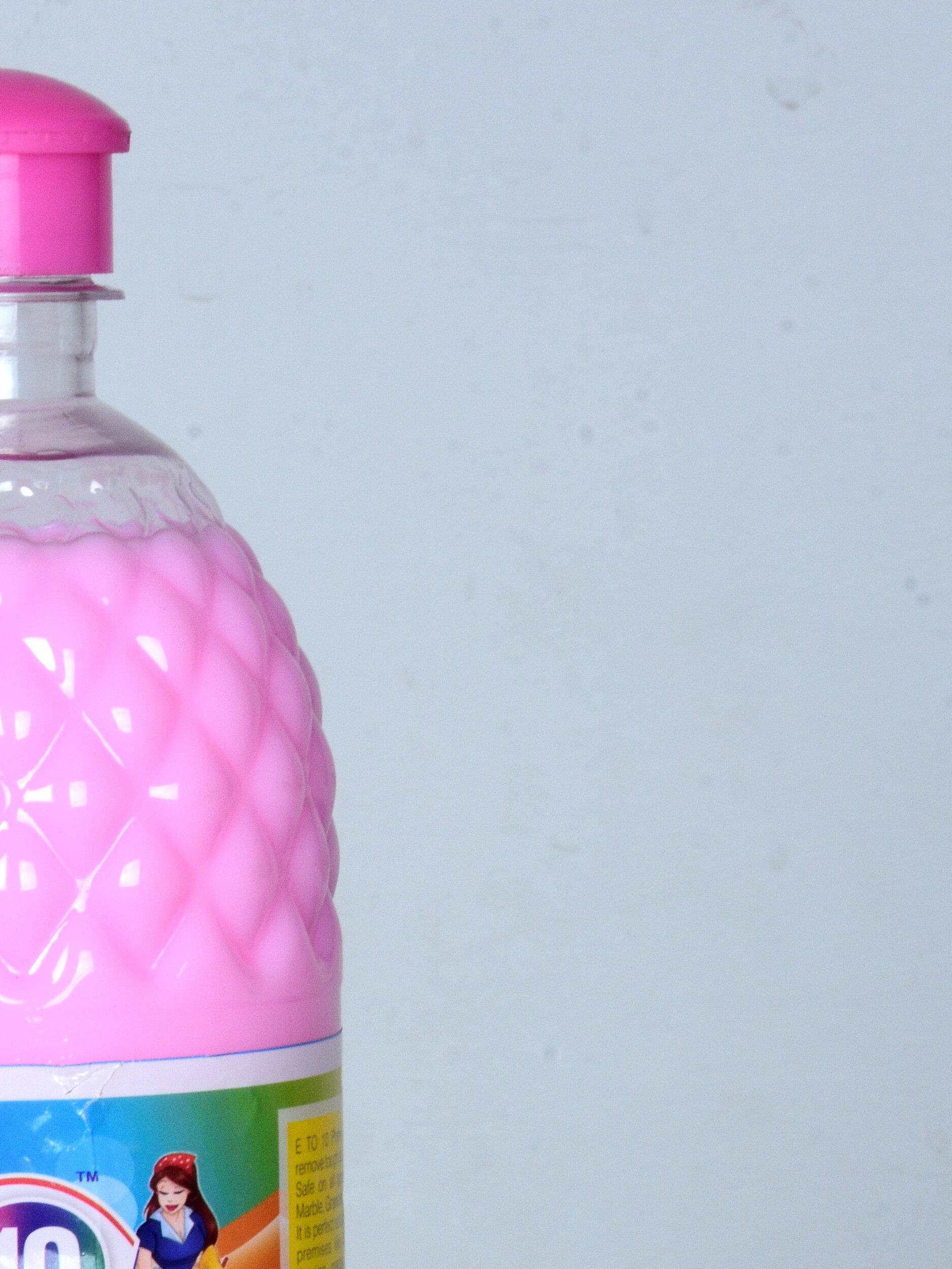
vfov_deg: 8.1
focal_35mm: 243
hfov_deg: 6.1
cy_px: 1172
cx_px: 20
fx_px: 8910
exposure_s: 1/125
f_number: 20
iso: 320
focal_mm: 70
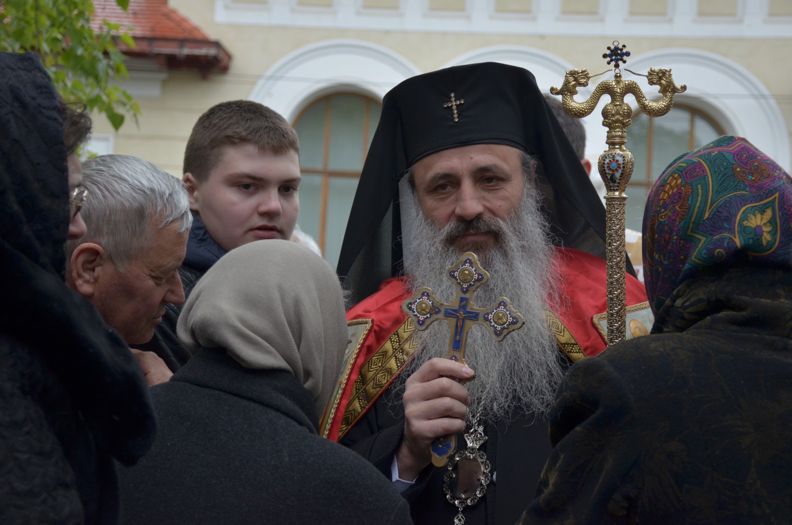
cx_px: 396
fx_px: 1482
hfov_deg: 29.9
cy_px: 262
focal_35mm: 68
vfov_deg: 20.1
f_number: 4.5
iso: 640
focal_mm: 45
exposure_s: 1/250
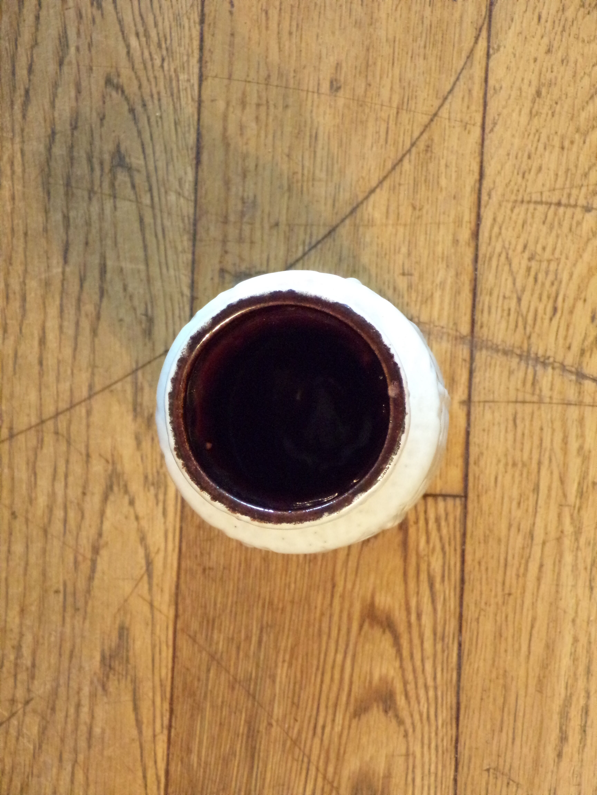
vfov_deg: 17.3
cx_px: 298
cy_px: 398
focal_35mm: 114
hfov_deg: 13.0
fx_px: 2621
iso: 800
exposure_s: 1/25
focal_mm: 20.4
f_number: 4.3
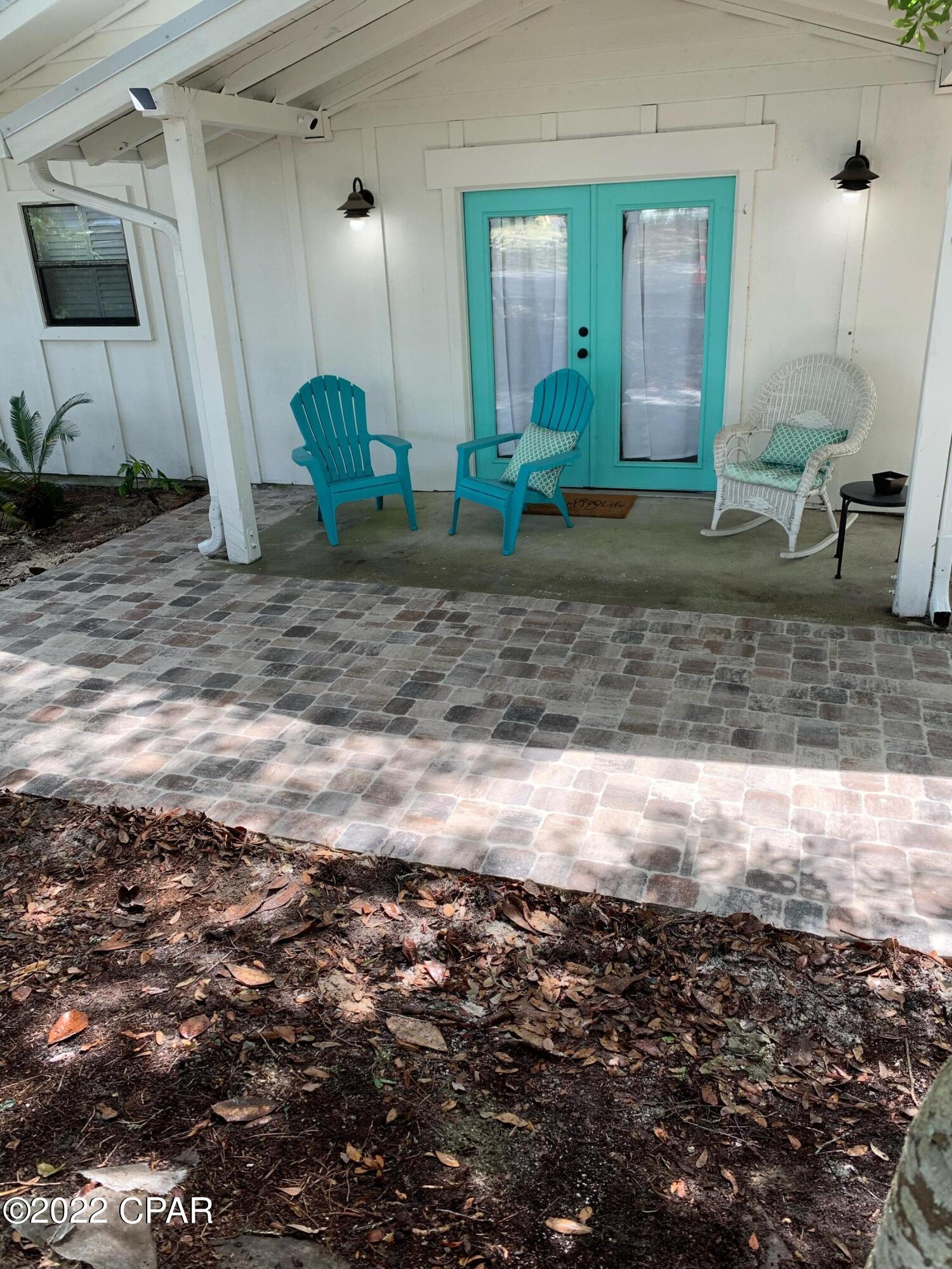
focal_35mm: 26
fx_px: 953
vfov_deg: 67.3
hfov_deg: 53.1
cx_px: 476
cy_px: 634
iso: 25
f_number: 1.8
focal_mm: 4.25
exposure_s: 1/270
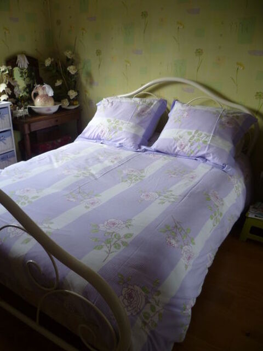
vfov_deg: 63.4
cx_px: 132
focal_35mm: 28
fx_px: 284
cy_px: 176
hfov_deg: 49.7
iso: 80
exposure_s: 1/80
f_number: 2.8
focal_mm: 5
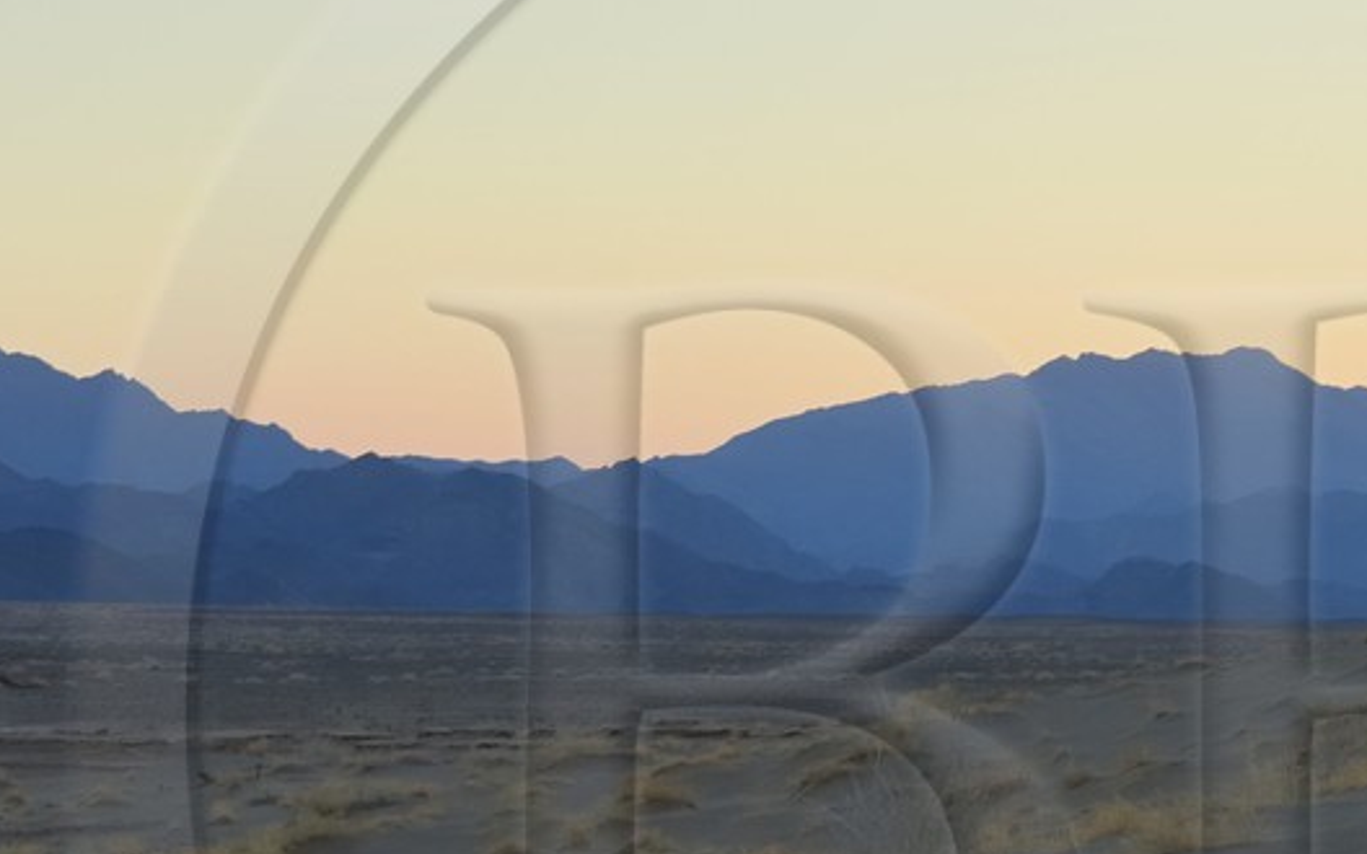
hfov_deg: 9.7
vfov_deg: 6.1
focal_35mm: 216
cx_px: 1137
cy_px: 714
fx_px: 8047
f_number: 9
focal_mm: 70
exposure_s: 1/160
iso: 400
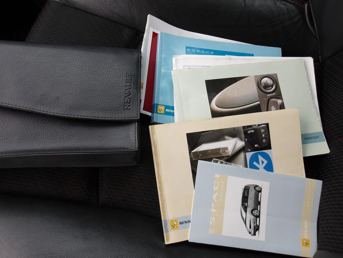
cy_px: 129
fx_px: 268
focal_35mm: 27
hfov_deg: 65.3
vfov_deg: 51.4
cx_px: 172
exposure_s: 1/86
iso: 100
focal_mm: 4.9
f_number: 3
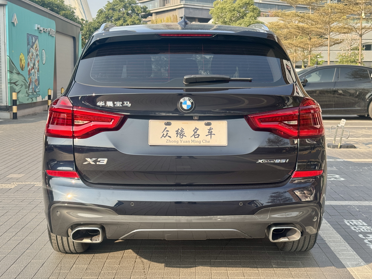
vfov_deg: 29.7
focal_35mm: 49
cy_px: 137
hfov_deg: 38.9
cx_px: 184
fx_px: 527
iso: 64
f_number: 1.78
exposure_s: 1/865
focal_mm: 6.76
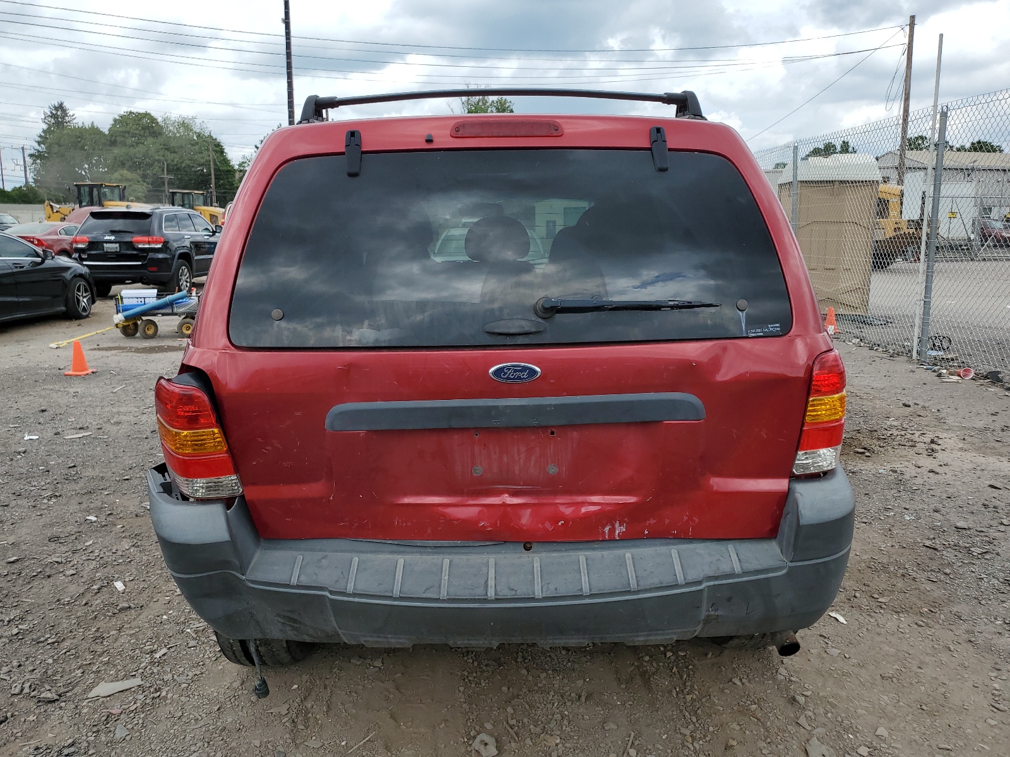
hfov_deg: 67.3
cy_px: 378
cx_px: 505
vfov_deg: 53.1
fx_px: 759
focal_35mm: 26
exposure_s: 1/2000
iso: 50
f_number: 1.5
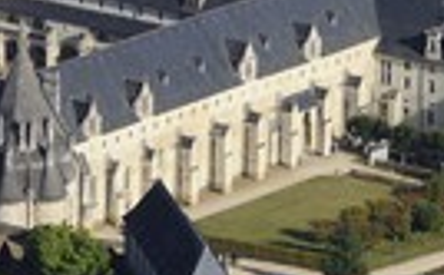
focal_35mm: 513
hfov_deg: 4.1
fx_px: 6192
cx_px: 50
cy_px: -33
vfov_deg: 2.5
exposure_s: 1/800
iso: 400
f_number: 10
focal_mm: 160
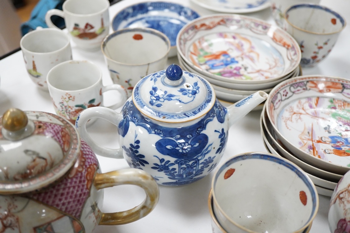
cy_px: 116
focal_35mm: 45
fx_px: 437
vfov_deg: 29.9
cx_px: 175
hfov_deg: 43.6
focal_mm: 30
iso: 2500
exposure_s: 1/250
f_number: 4
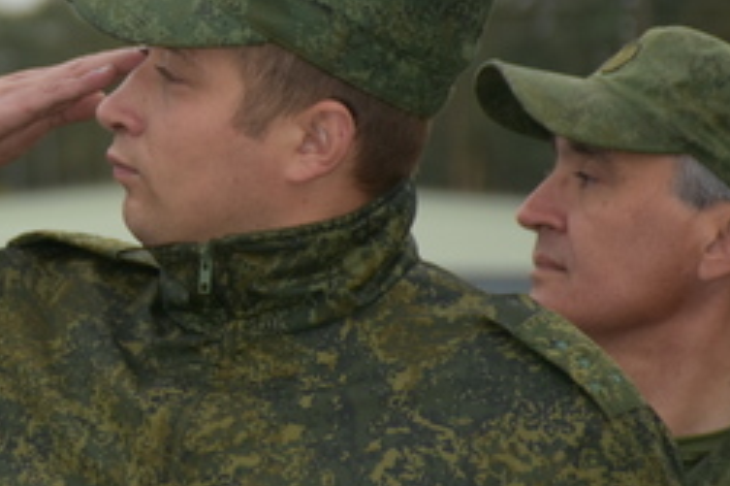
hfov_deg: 4.6
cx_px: -238
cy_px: 137
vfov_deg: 3.1
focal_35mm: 449
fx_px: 9098
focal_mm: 100
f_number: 5.6
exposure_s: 1/200
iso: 200
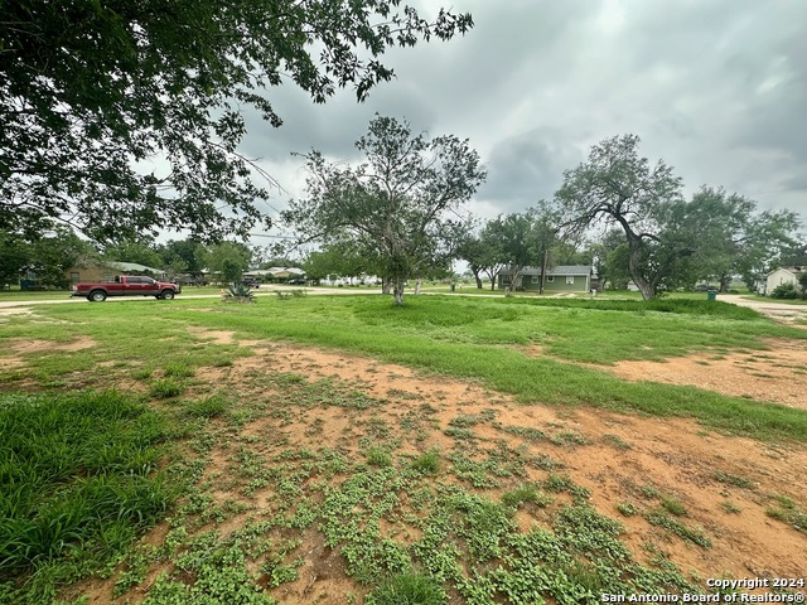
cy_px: 302
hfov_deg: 102.1
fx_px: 326
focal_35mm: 14
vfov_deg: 85.7
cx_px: 404
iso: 40
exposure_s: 1/824
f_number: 2.2
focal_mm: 2.22
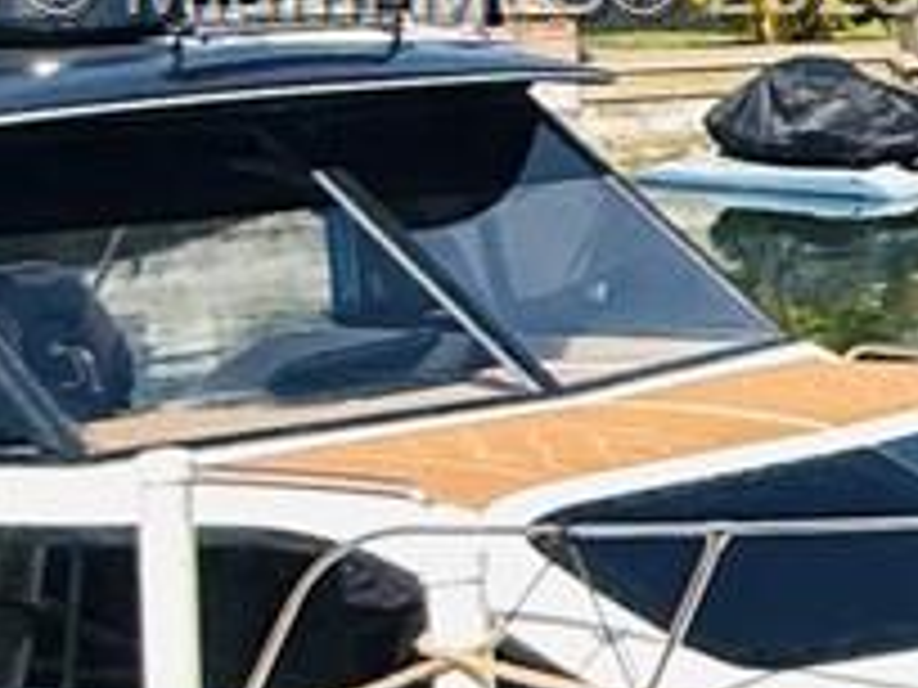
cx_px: 3082
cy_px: -9
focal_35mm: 110
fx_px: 2917
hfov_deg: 10.0
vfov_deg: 13.3
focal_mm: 2.22
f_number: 2.2
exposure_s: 1/3460
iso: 50
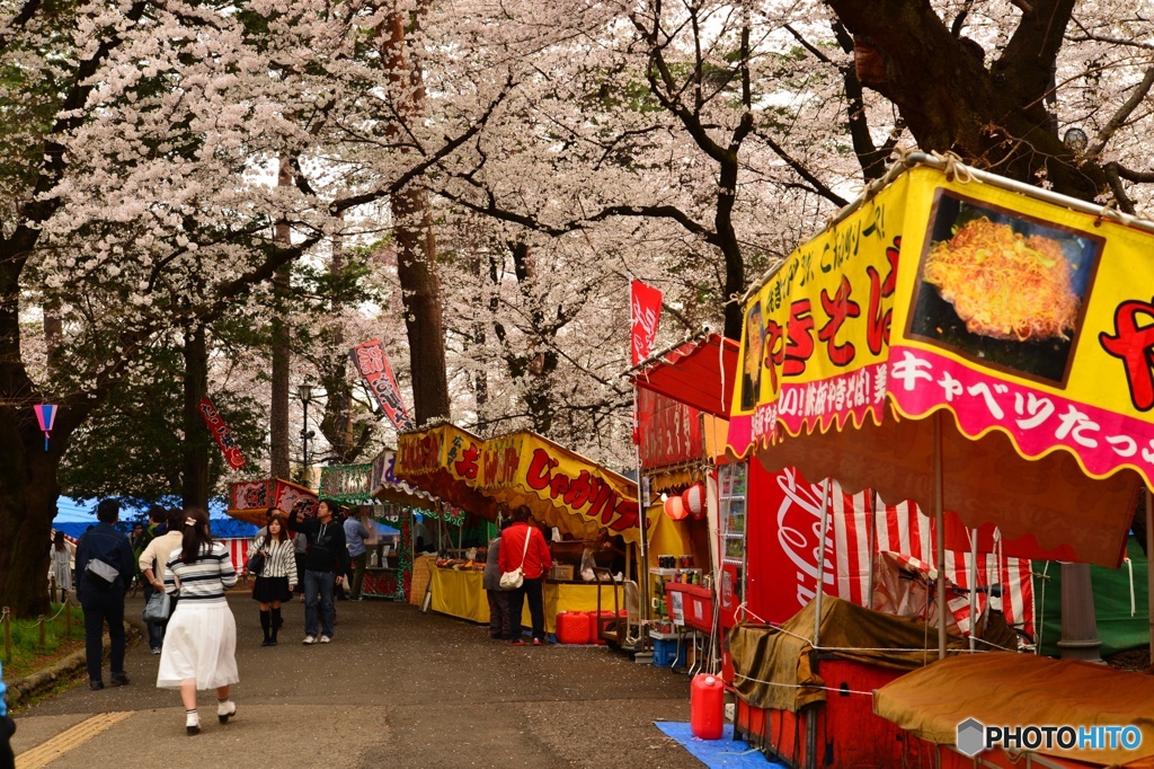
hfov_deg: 41.1
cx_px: 577
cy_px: 384
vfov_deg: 28.1
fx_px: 1538
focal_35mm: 48
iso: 200
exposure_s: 1/50
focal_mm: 48
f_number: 8
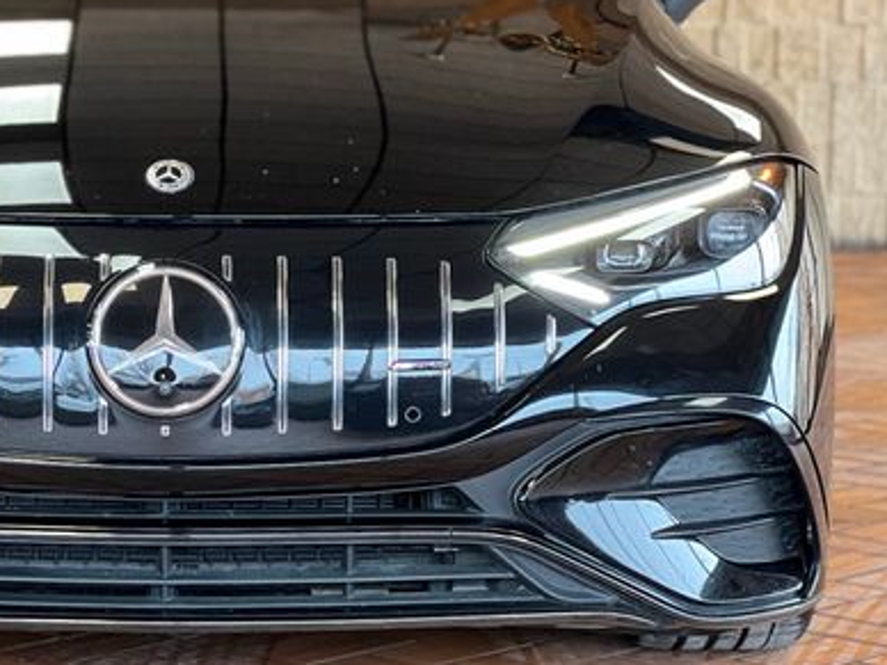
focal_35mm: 127
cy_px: 235
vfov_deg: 11.7
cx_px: 160
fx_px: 3254
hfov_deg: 15.4
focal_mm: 9
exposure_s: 1/40
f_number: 2.8
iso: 250
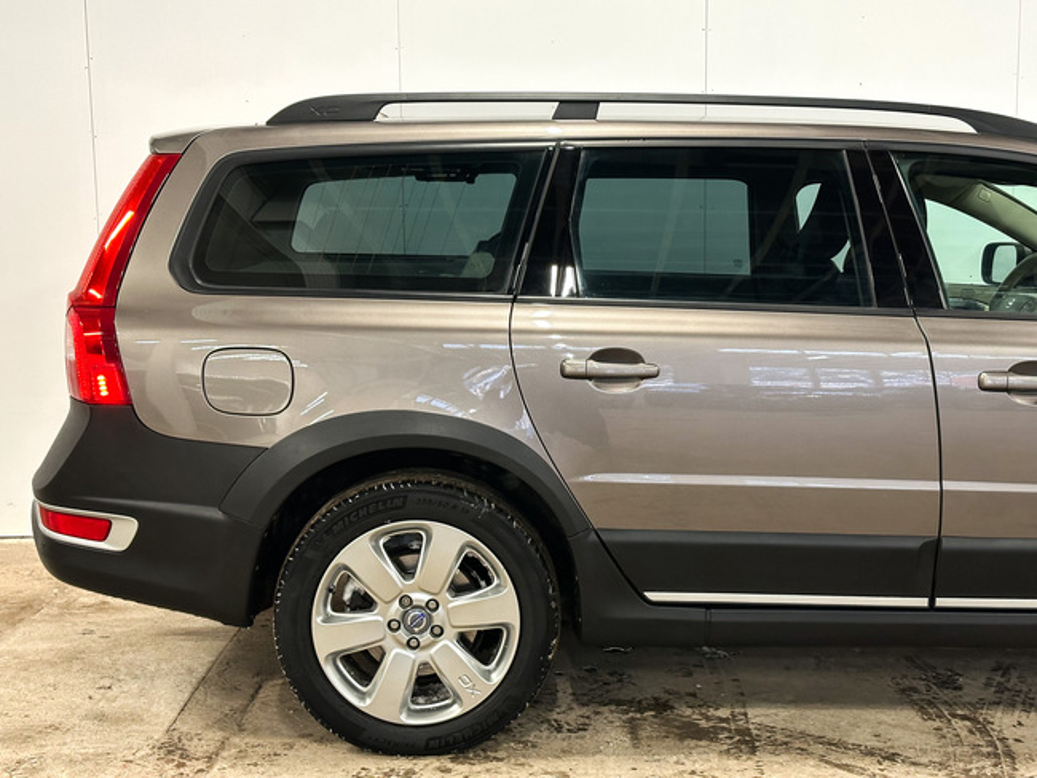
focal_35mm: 48
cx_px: 518
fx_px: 1438
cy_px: 389
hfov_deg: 39.6
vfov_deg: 30.3
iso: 200
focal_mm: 6.86
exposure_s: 1/35
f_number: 1.8
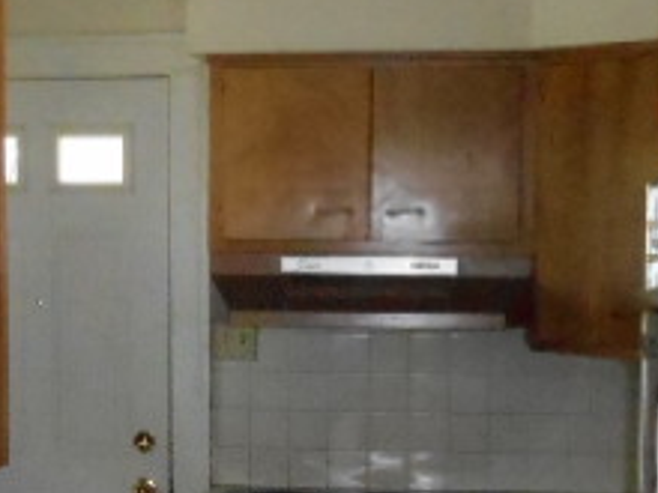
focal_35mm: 90
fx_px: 1711
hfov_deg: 21.6
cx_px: 170
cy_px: 388
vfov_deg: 16.3
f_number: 11.4
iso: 1600
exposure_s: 1/25
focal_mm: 5.5
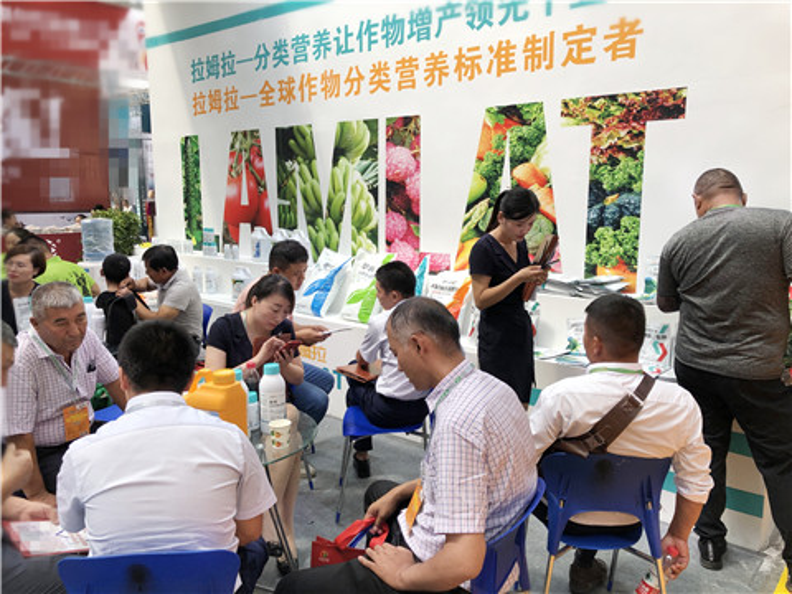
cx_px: 396
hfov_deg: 63.4
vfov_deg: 49.7
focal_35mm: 28
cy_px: 297
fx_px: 641
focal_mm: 4
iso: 25
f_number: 1.8
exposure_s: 1/33
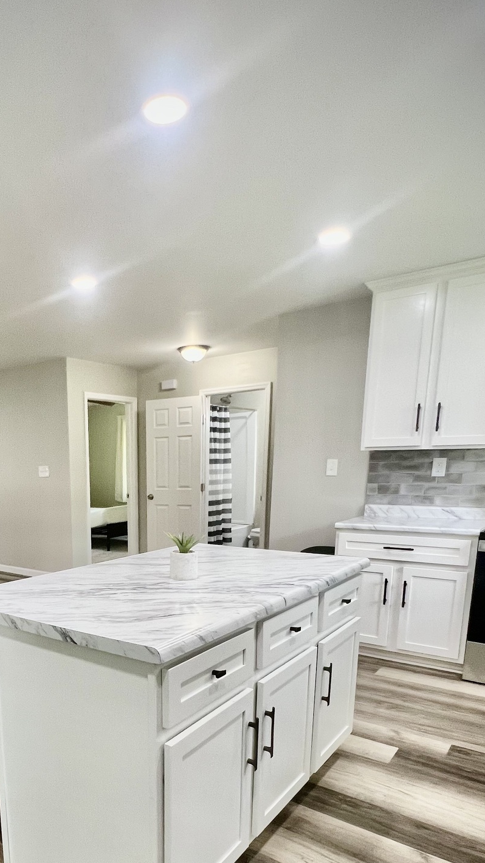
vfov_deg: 75.7
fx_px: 526
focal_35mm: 23
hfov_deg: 46.8
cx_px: 95
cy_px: 589
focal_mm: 1.57
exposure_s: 1/120
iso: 160
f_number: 1.8
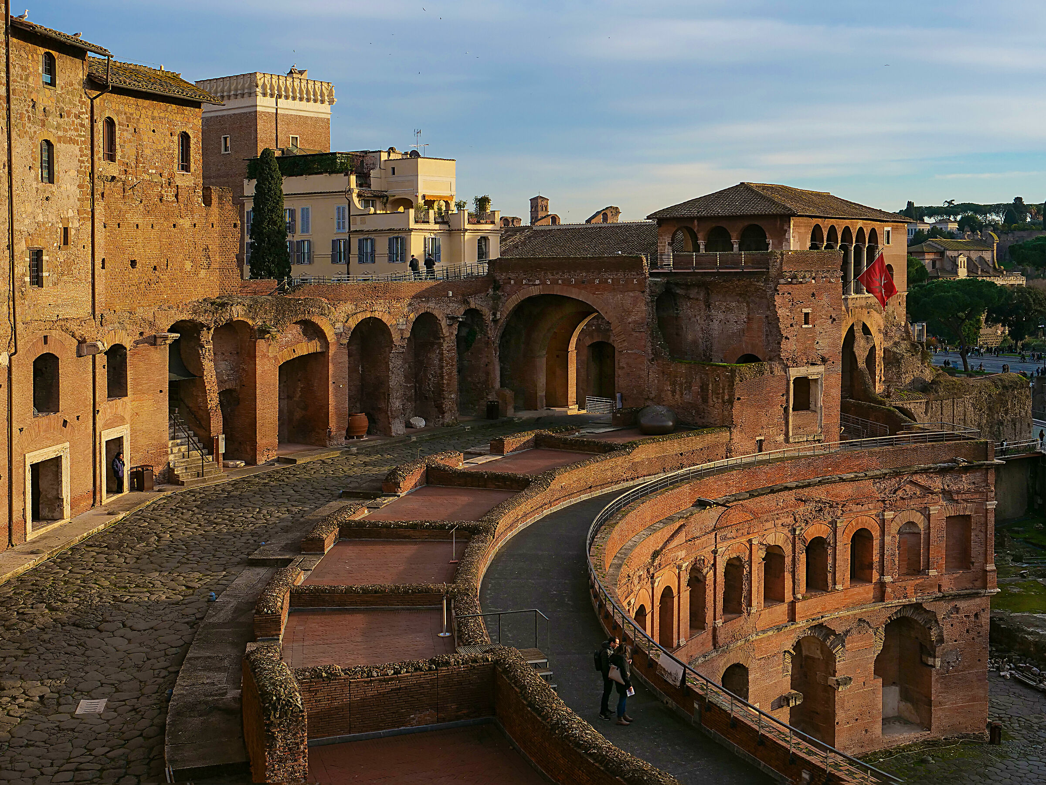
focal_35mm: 44
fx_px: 1330
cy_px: 392
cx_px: 523
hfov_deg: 42.9
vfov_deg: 32.9
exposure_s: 1/400
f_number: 7.1
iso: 200
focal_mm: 22
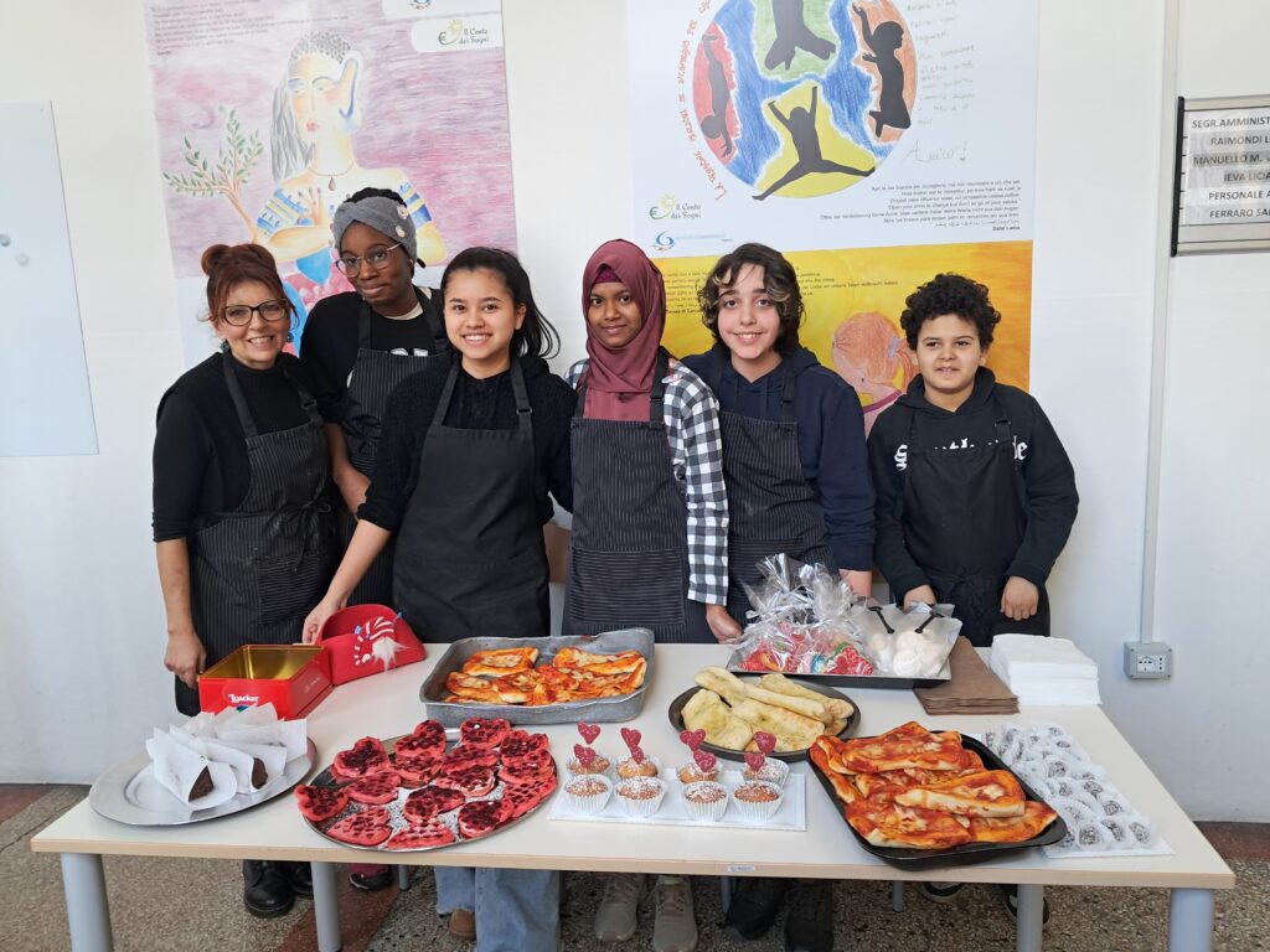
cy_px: 476
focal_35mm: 27
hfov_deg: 65.3
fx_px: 991
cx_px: 635
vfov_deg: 51.4
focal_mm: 4
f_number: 1.8
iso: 160
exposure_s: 1/50
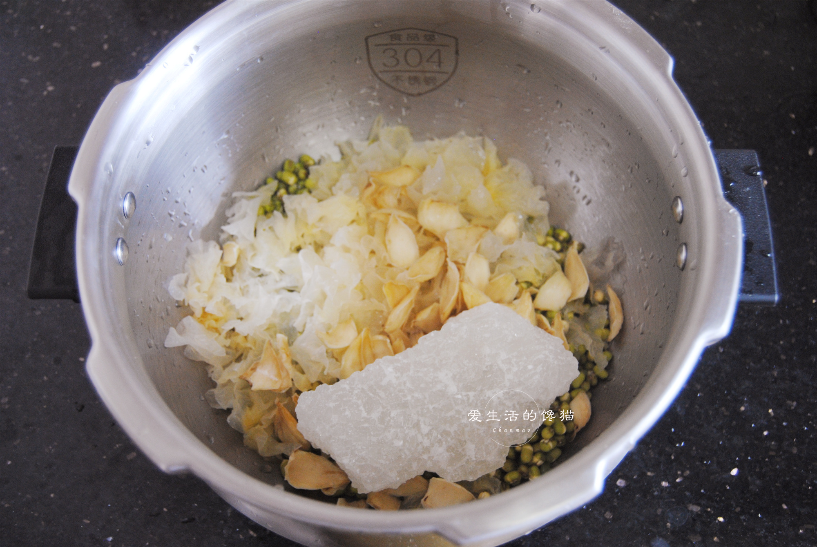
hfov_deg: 46.3
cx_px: 408
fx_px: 954
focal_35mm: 42
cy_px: 274
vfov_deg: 32.0
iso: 400
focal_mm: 28
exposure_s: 1/30
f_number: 4
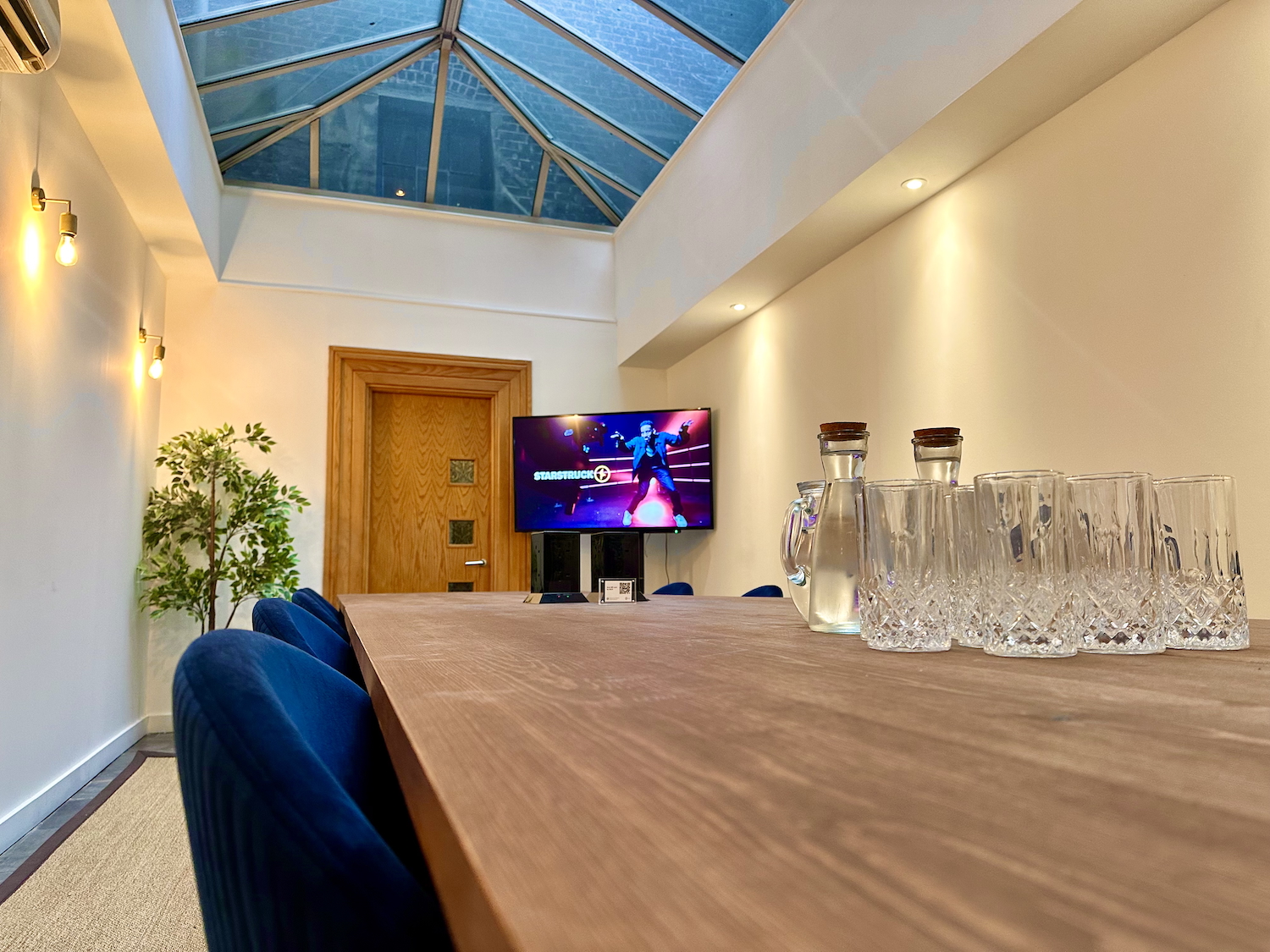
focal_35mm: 24
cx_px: 635
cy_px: 476
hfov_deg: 71.6
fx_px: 881
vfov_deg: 56.8
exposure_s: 1/100
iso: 200
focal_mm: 6.86
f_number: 1.78
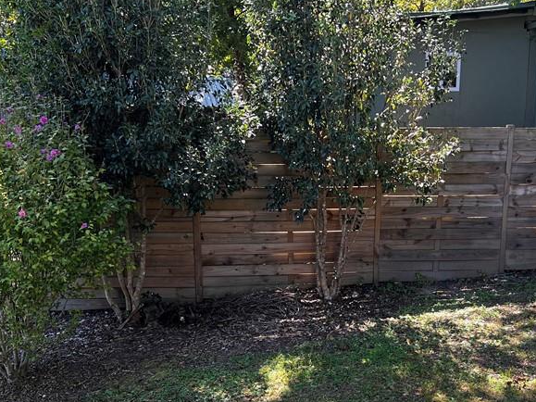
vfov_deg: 30.8
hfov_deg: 41.0
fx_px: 712
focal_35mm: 46
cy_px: 317
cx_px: 333
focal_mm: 5.7
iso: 50
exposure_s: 1/346
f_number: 1.5
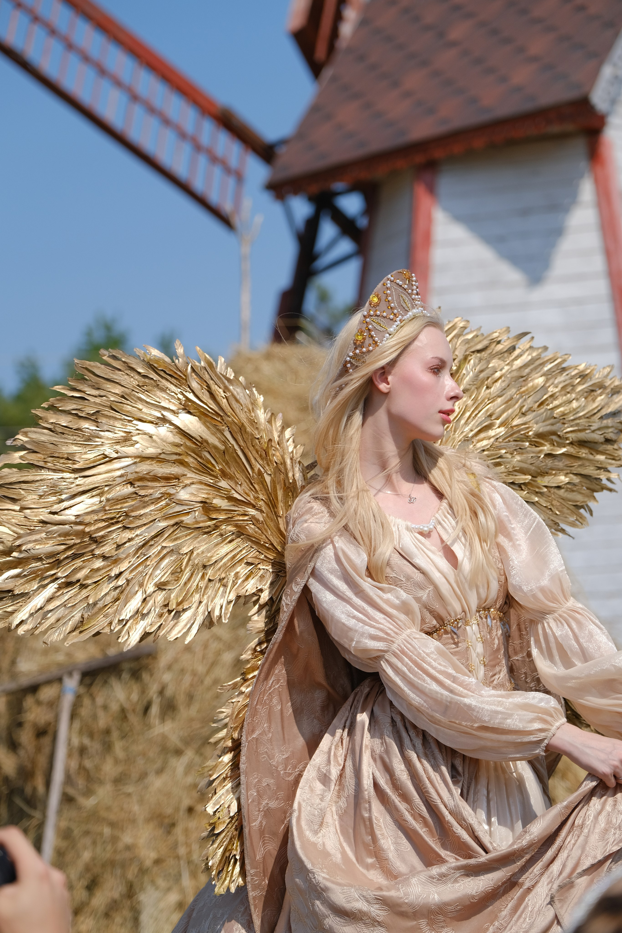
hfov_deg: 12.2
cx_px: 311
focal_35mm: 112
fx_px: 2902
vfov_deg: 18.3
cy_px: 466
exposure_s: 1/4000
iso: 200
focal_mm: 74.4
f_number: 2.8
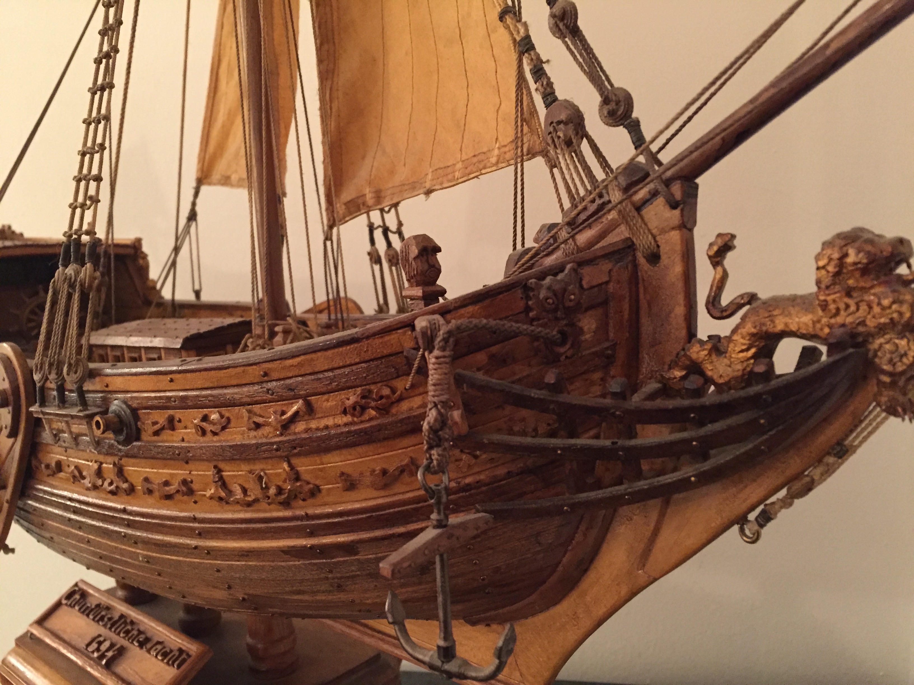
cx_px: 457
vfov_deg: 48.2
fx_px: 766
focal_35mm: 29
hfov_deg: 61.7
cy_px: 342
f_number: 2.2
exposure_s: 1/17
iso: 320
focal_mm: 4.15
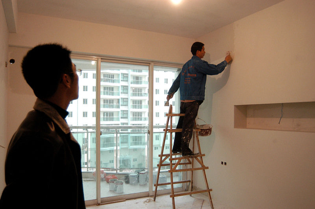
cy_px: 104
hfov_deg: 62.0
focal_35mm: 30
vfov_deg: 43.5
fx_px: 262
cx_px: 158
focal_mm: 20
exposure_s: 1/180
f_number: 3.8
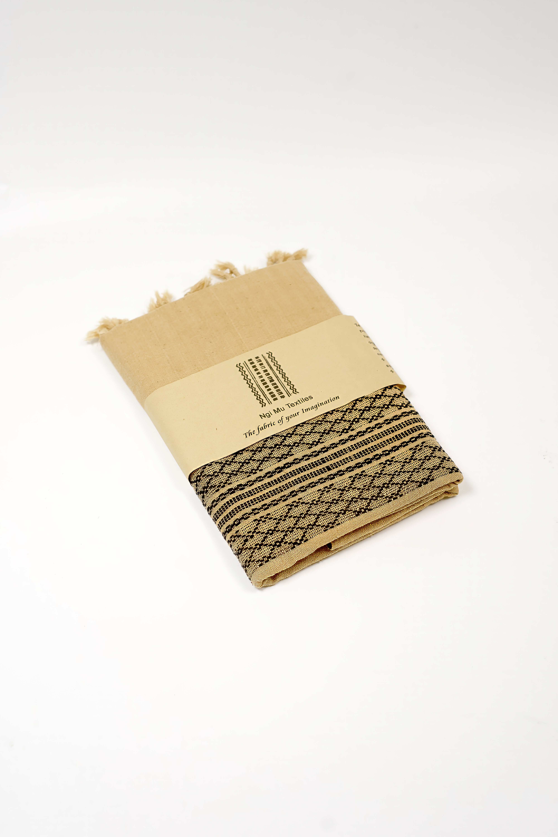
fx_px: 1162
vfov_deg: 39.6
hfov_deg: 27.0
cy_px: 418
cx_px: 279
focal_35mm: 50
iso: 500
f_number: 4
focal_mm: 50
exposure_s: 1/400
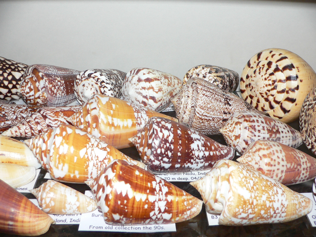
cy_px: 118
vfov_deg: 40.7
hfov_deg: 52.6
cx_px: 158
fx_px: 320
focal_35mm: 35
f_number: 2.8
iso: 100
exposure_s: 1/60
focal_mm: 4.6
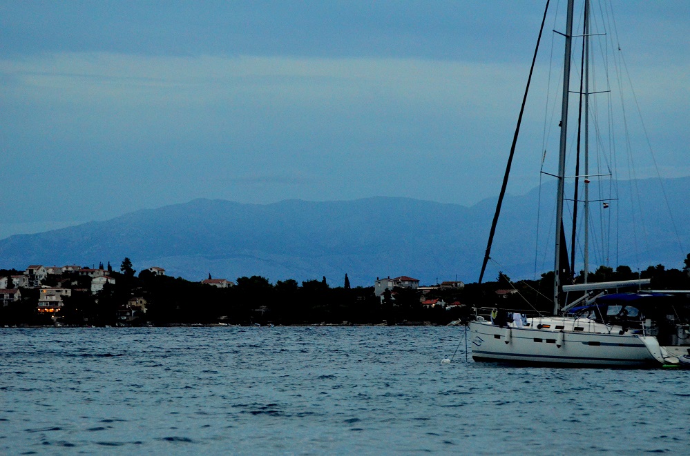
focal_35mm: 183
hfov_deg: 11.3
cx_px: 345
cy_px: 228
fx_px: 3499
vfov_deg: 7.5
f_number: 4.8
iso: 5000
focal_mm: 122
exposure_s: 1/80
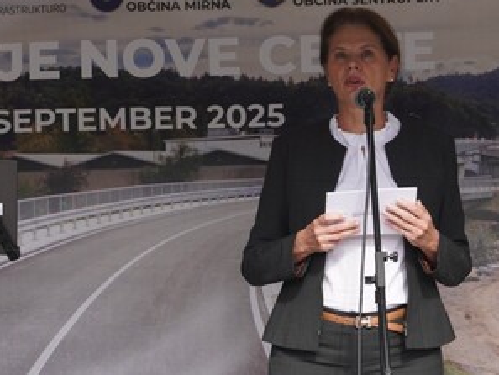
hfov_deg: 6.0
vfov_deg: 4.5
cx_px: 156
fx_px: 4755
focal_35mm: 330
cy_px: 225
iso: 400
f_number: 6.3
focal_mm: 151
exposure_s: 1/400
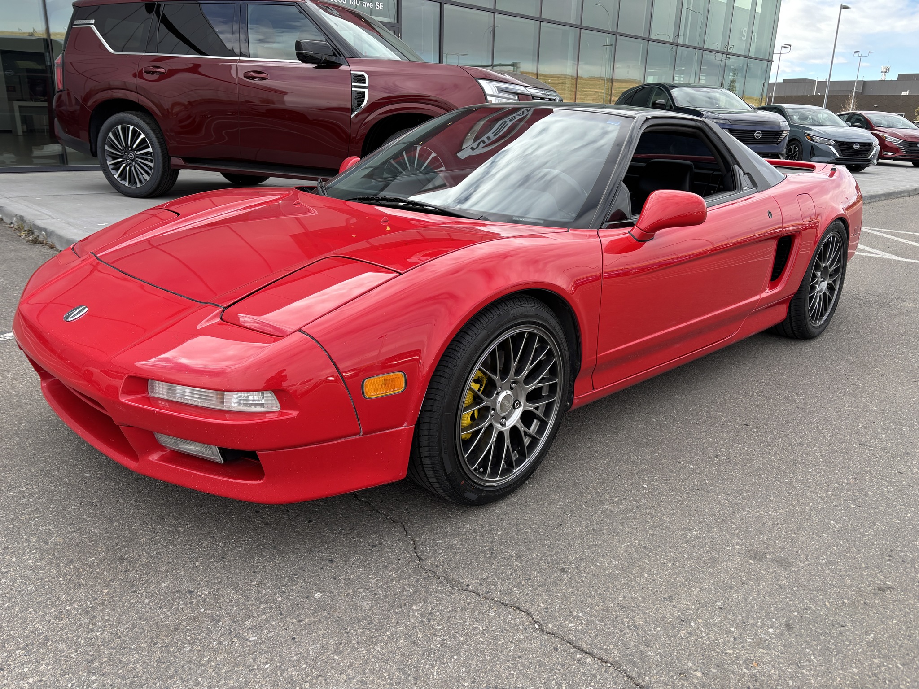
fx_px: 690
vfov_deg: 53.1
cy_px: 344
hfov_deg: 67.3
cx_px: 460
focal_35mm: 26
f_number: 1.6
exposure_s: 1/657
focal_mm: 5.96
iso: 50
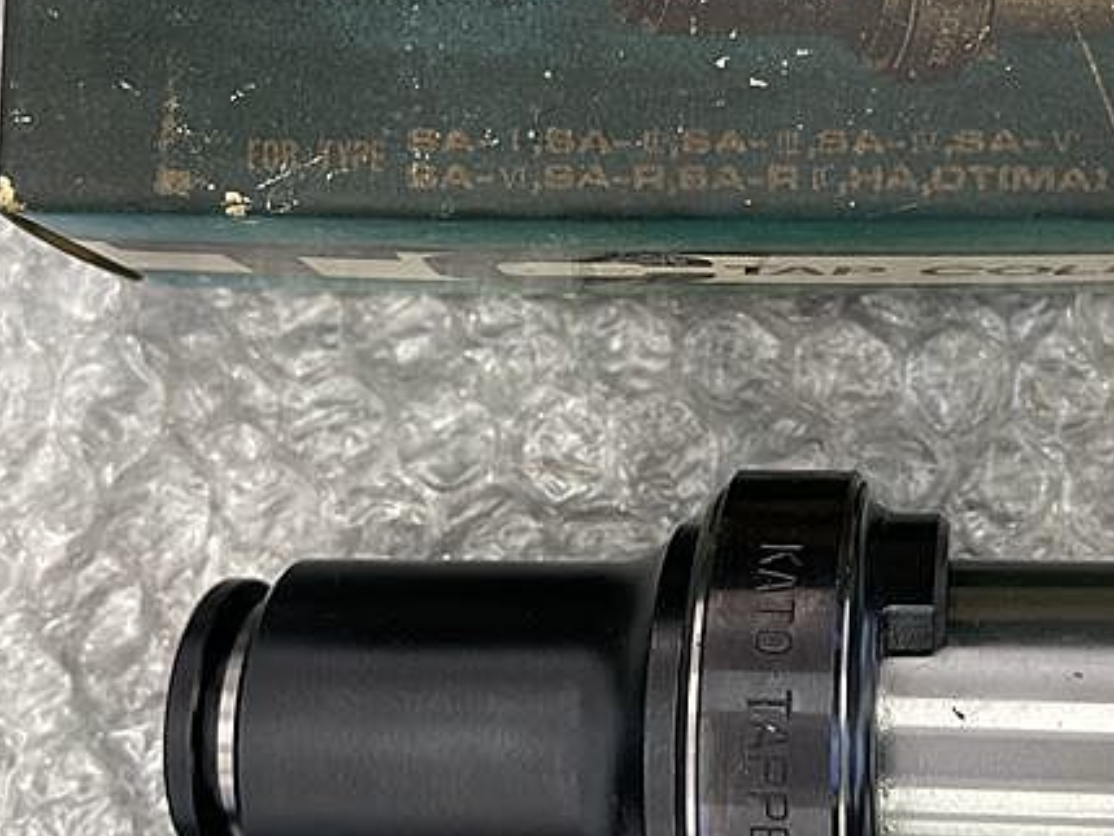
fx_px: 1996
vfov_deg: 23.5
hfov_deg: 31.1
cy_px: 254
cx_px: 688
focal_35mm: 62
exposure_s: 1/121
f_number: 1.6
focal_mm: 5.1
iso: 125
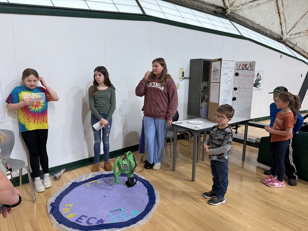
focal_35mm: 24
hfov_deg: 71.6
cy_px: 116
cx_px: 154
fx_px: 214
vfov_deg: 56.8
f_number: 1.78
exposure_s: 1/60
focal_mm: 6.76
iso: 200
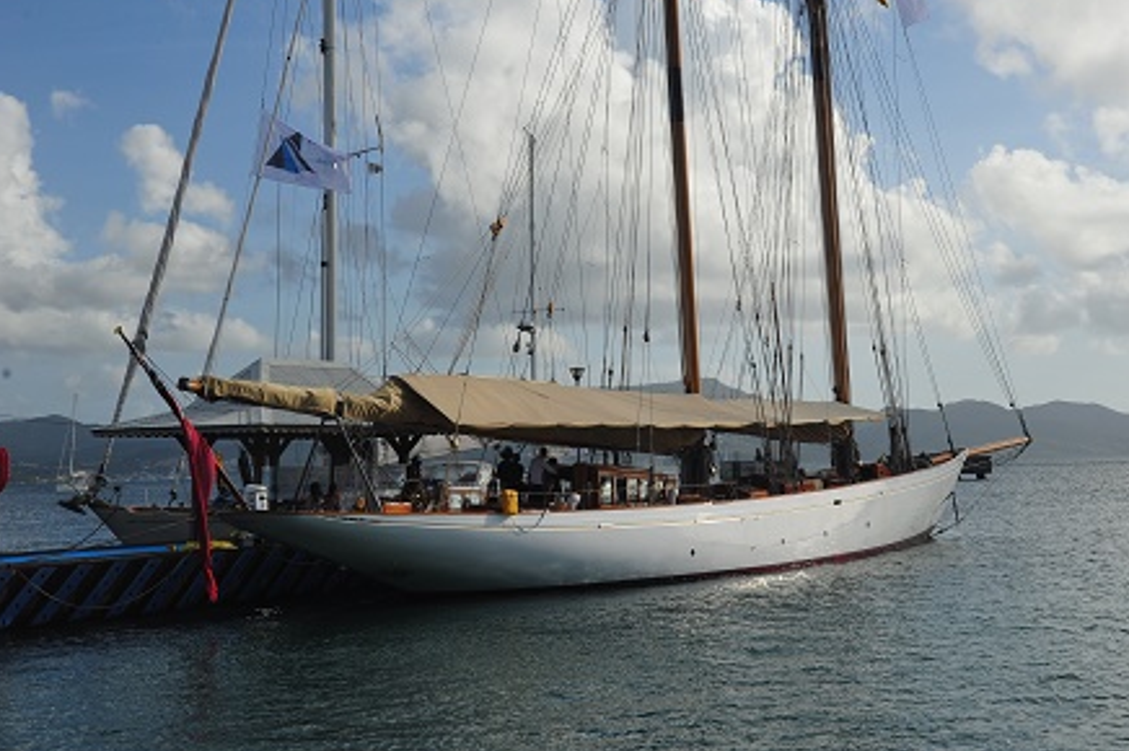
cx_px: 756
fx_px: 1724
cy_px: 271
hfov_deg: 35.9
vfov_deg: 24.5
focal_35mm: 55
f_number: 11
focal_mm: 40
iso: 250
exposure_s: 1/500
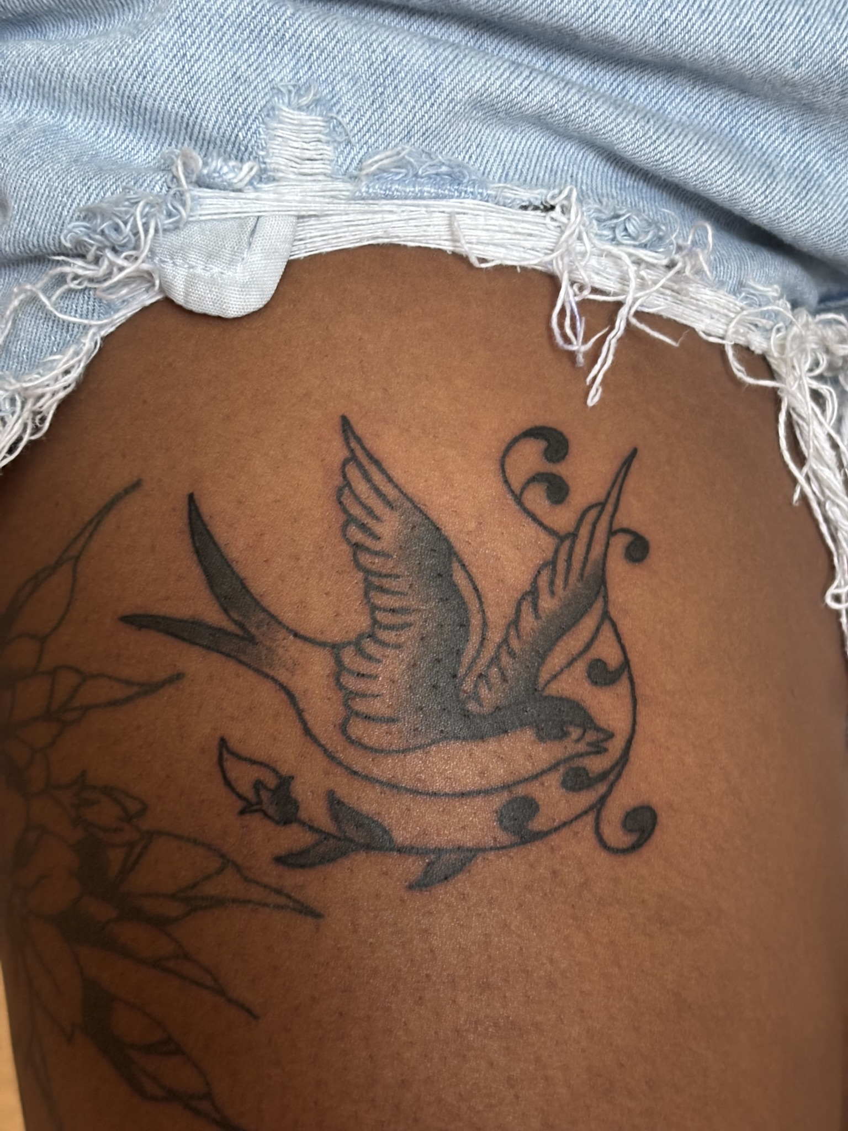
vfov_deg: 36.8
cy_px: 566
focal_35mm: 52
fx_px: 1698
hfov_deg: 28.0
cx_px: 424
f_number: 1.6
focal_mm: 5.96
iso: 320
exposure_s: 1/30
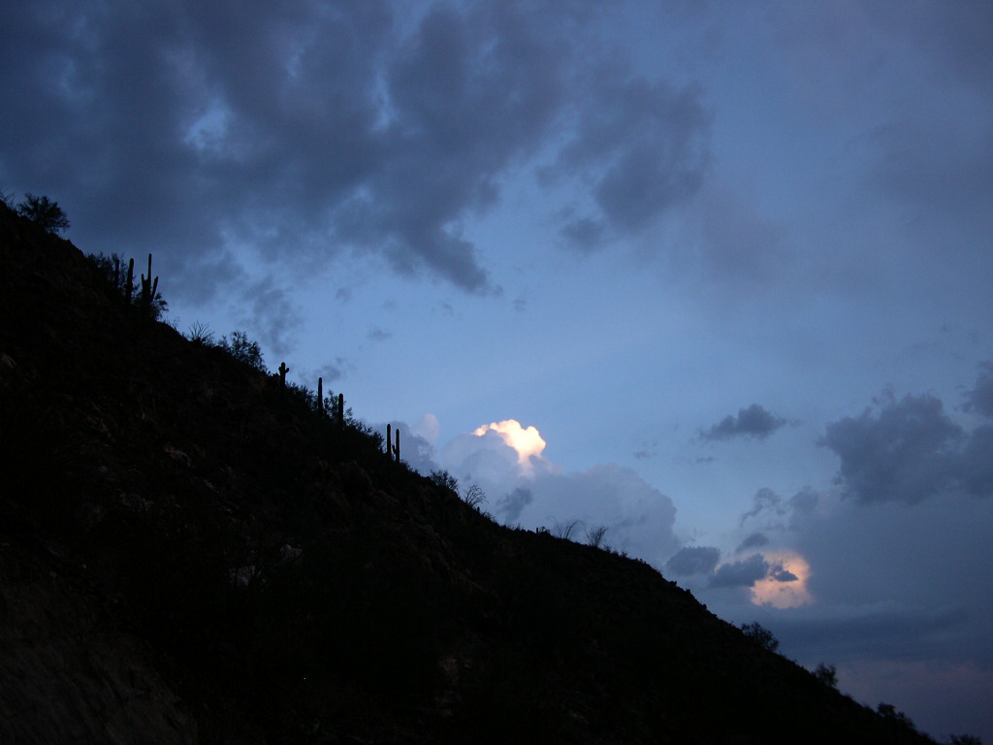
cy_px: 372
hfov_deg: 49.0
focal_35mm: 38
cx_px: 496
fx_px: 1090
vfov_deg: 37.7
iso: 100
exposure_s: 1/60.2
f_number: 2.8
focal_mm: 8
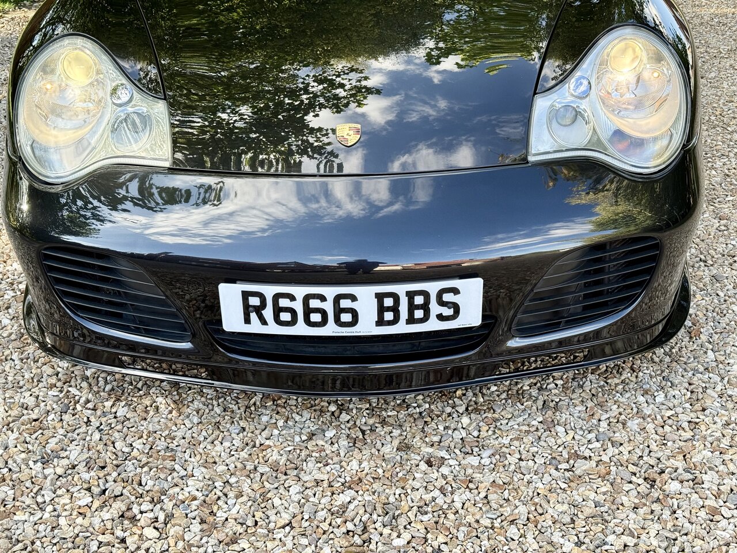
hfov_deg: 39.7
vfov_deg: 30.3
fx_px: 1022
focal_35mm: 48
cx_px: 368
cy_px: 276
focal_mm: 6.76
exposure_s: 1/398
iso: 80
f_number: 1.78
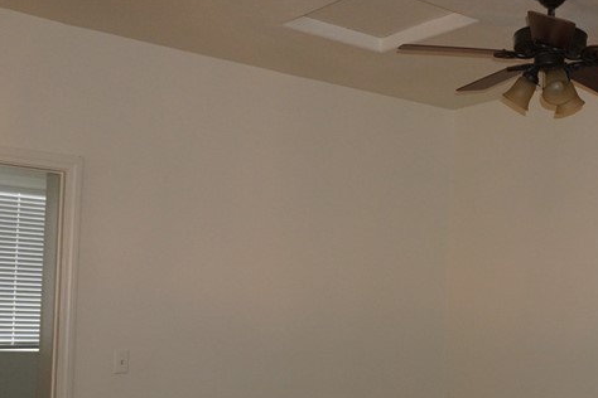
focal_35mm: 55
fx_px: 914
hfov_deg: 35.4
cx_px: 454
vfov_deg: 24.3
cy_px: 300
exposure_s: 1/160
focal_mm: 16
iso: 1250
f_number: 3.5
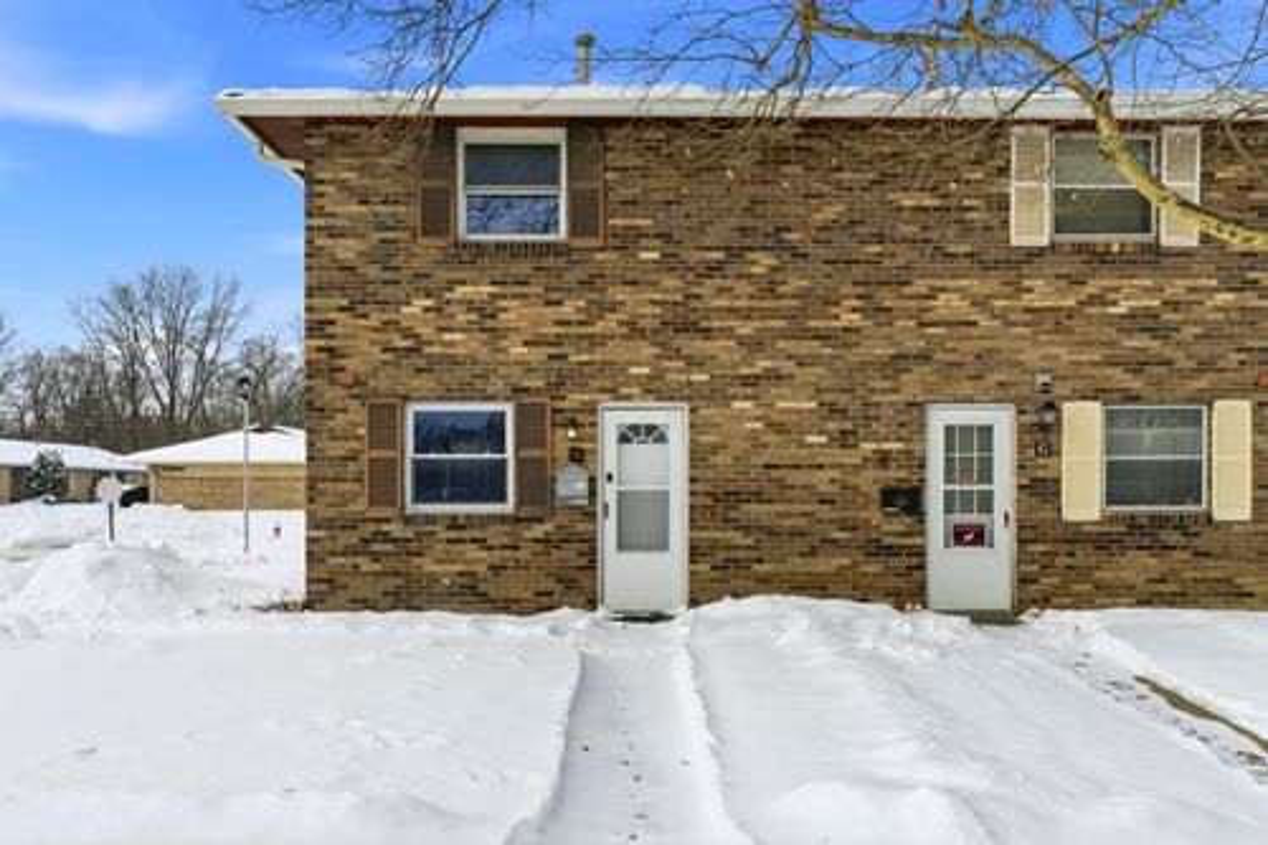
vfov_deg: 37.8
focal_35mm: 35
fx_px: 1232
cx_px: 634
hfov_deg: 54.5
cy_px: 422
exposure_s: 1/1250
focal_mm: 35
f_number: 11
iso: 400
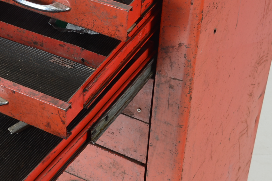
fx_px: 799
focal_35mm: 106
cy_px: 73
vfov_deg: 12.9
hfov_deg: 19.0
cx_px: 28
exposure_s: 1/100
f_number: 9
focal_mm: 38
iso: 320
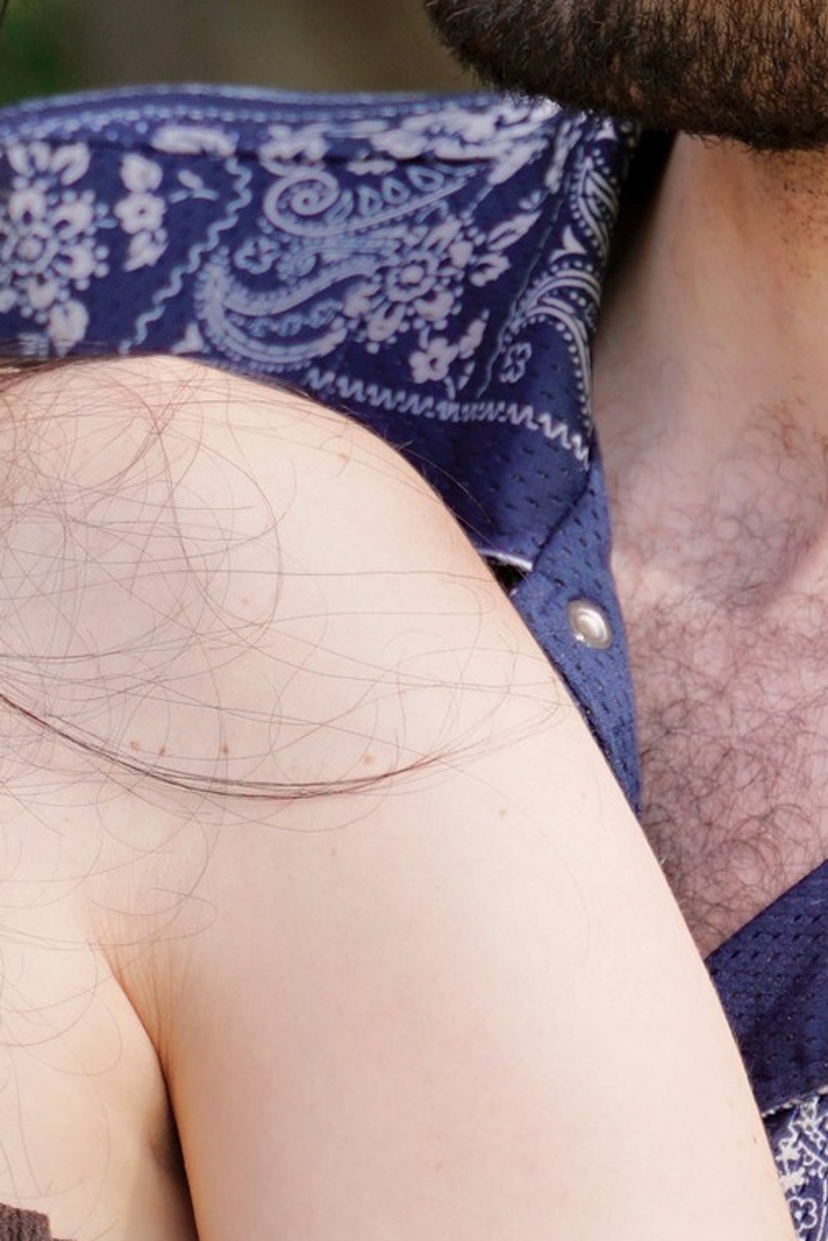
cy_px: 654
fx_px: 9793
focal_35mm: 284
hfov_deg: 4.8
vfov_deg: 7.3
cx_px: 97
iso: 200
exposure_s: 1/640
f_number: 2.8
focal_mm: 56
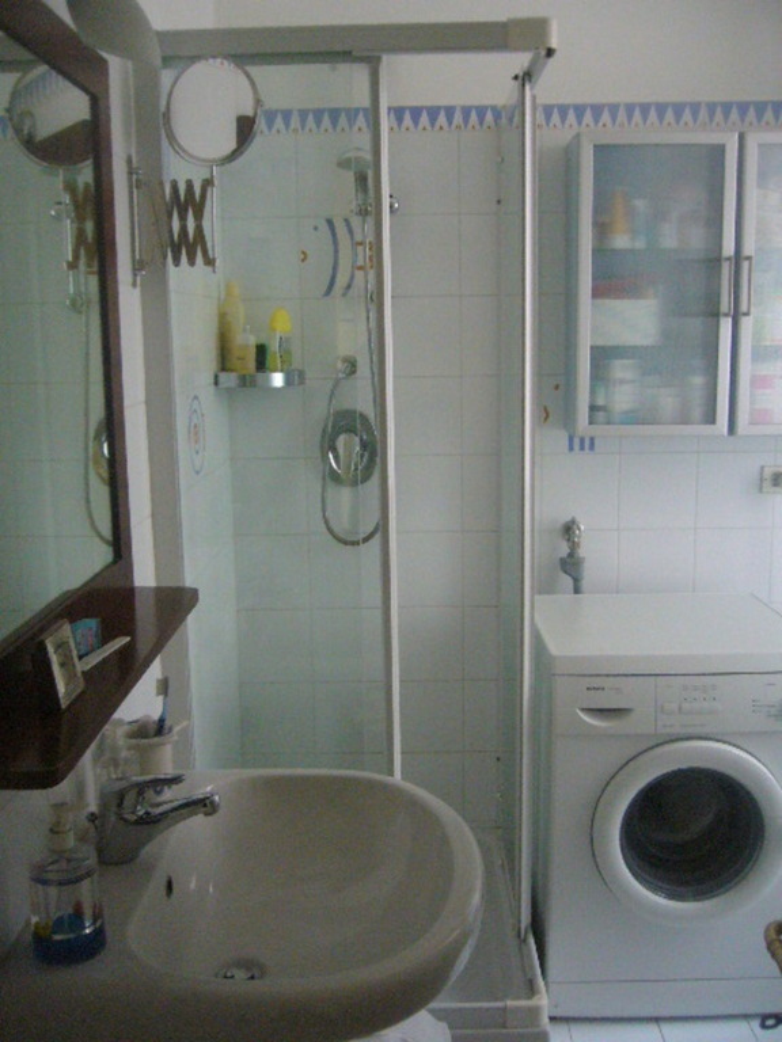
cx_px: 391
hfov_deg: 40.7
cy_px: 521
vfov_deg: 52.6
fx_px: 1054
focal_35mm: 35
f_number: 2.8
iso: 400
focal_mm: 5.8
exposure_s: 1/15
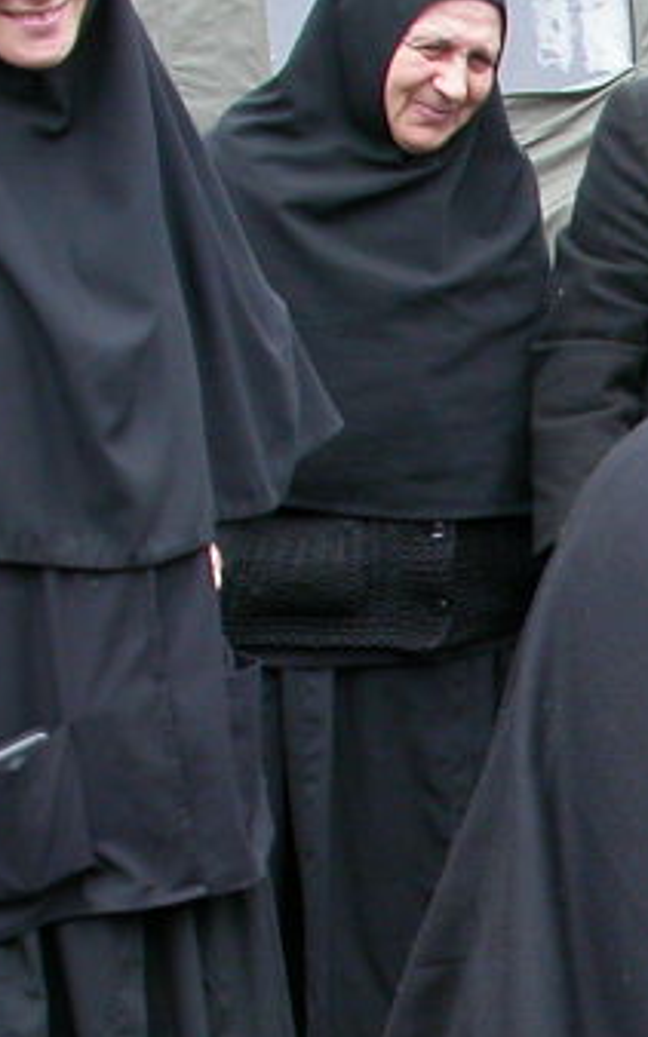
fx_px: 3450
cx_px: 1179
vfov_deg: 17.0
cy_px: 755
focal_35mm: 122
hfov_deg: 10.1
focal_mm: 7.85
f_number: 4.2
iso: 100
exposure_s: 1/100
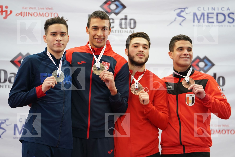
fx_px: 849
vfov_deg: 10.5
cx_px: 118
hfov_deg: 15.8
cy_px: 78
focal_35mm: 130
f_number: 2.8
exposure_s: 1/250
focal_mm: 130
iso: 1250
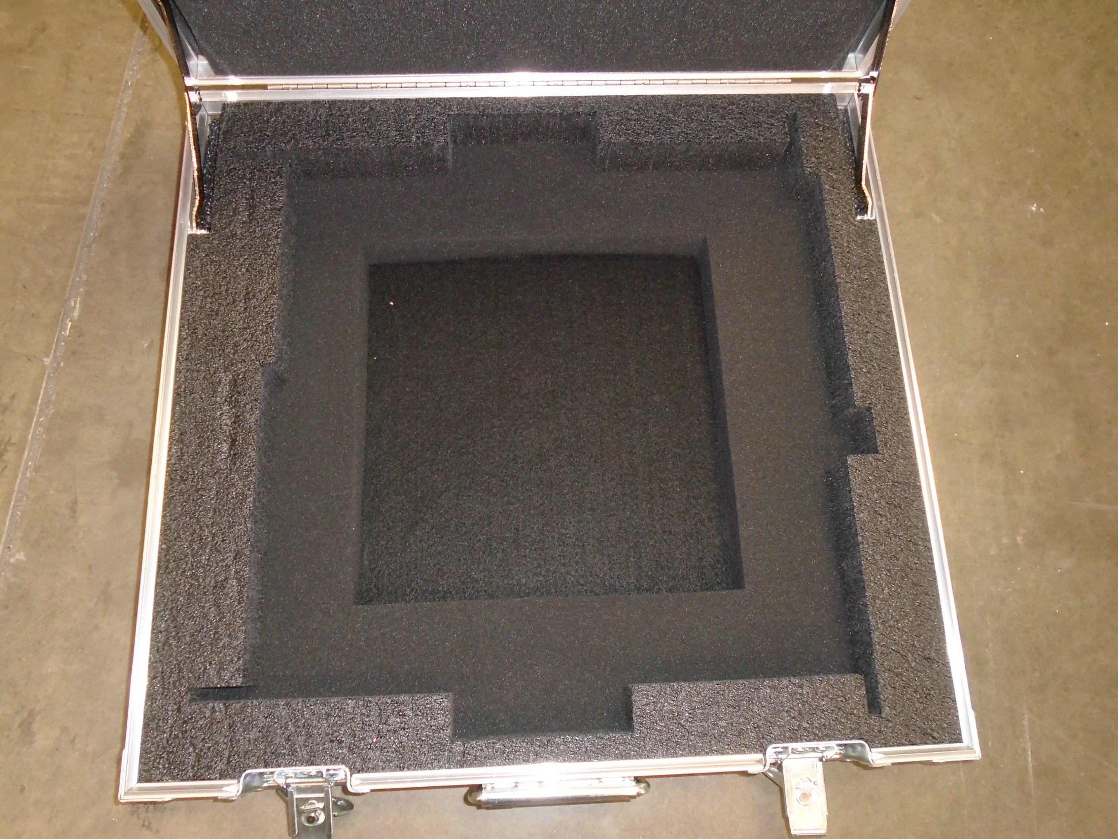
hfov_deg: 67.3
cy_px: 420
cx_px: 559
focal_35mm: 26
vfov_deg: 53.1
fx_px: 840
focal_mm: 4.6
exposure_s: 1/30
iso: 250
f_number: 3.2
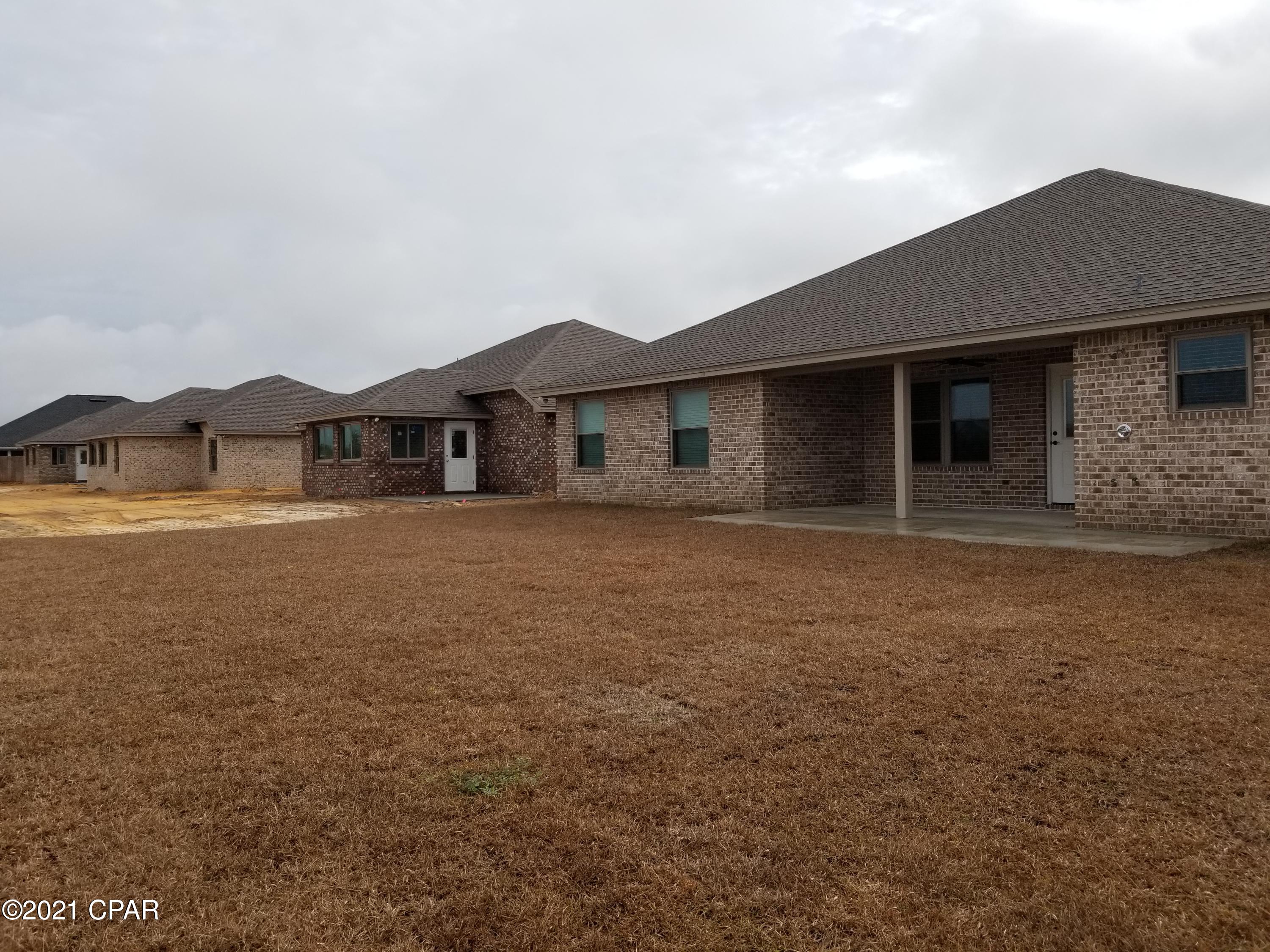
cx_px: 635
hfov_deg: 67.3
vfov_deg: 53.1
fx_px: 954
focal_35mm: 26
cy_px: 476
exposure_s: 1/2960
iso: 50
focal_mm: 4.25
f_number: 1.7
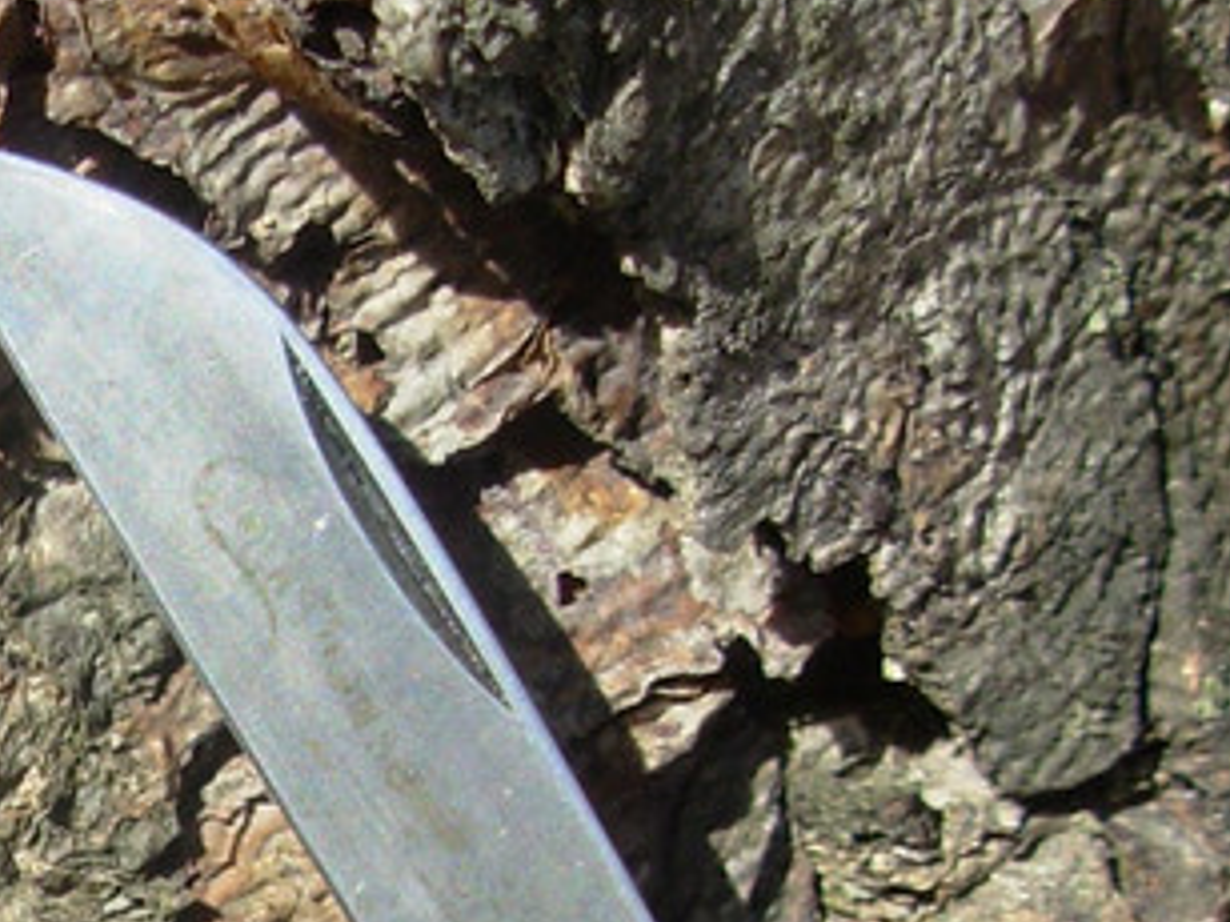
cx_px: -158
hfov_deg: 14.6
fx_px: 4688
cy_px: 1219
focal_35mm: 132
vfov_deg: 10.9
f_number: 2.9
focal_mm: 6.3
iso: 50
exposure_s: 1/456
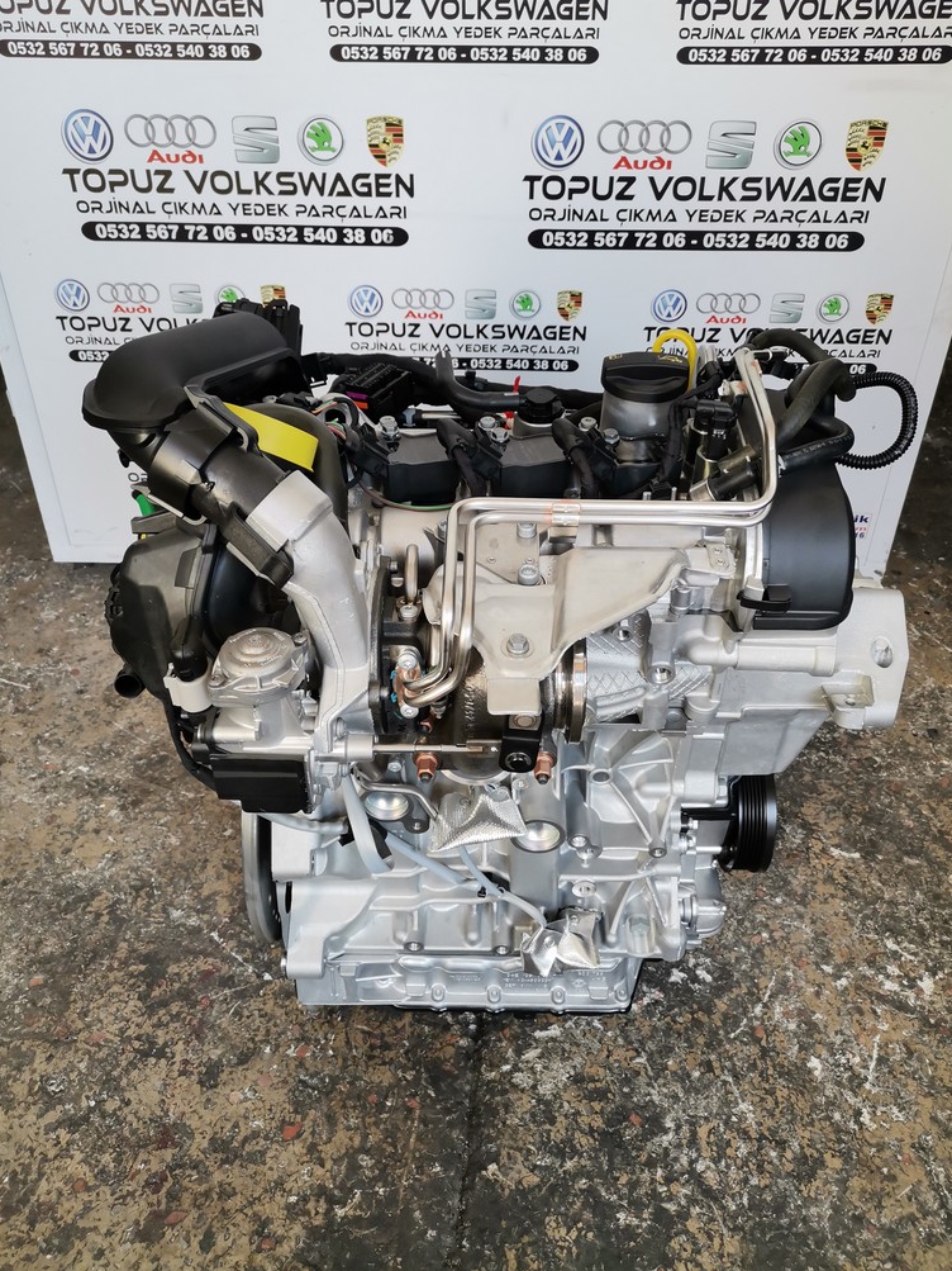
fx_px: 1027
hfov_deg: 49.7
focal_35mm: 28
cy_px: 594
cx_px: 475
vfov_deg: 63.4
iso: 80
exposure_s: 1/100
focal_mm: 4.75
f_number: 1.8
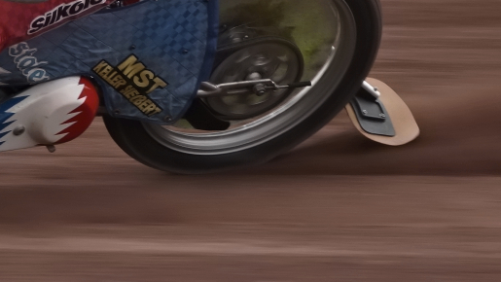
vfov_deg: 1.8
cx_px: -49
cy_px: -78
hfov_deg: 3.3
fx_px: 8757
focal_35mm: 659
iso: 125
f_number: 5
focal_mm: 180
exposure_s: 1/320
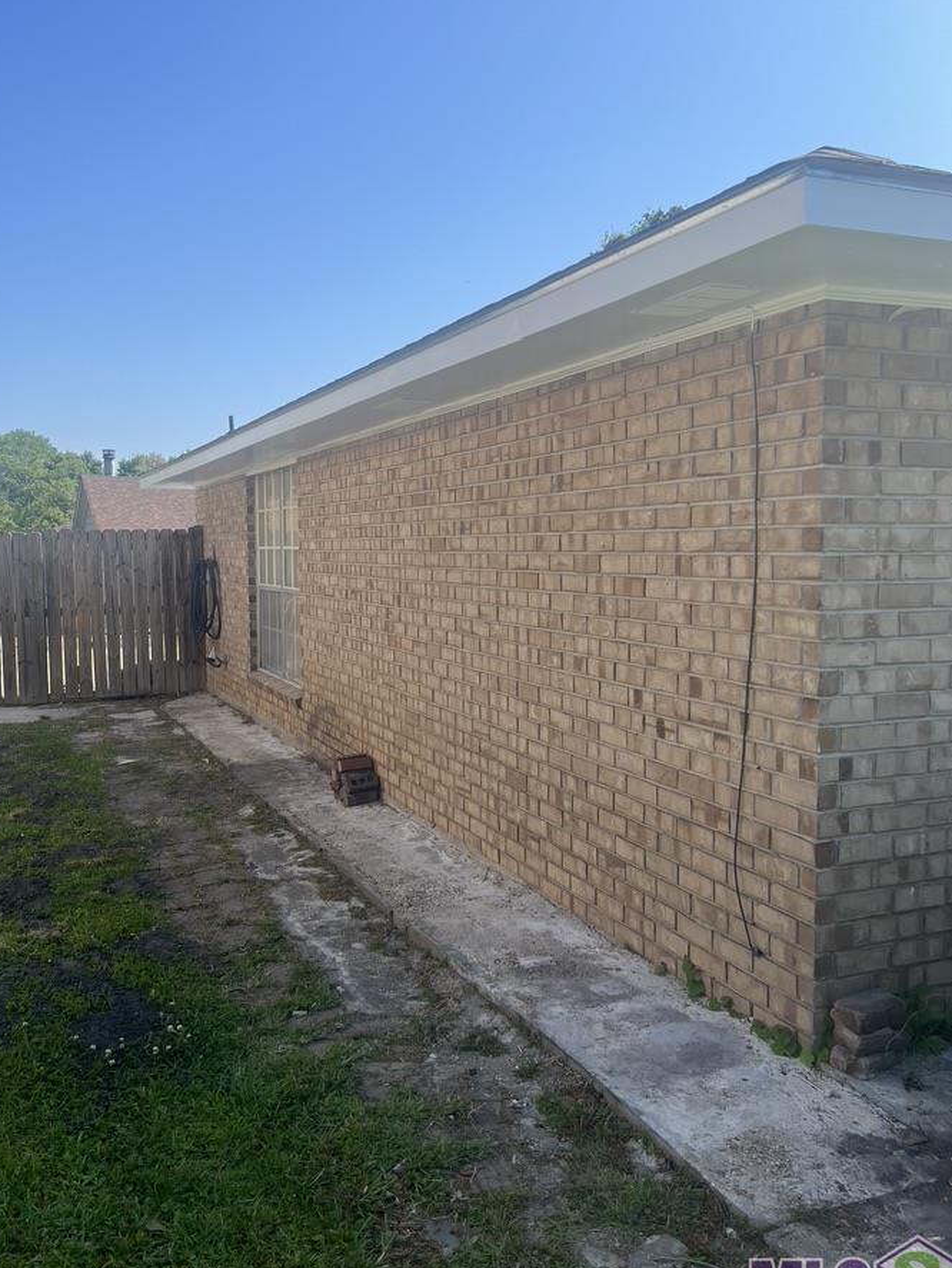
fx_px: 1099
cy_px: 610
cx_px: 413
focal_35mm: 30
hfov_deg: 46.7
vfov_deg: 59.9
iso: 50
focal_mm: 5.7
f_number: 1.5
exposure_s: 1/2994
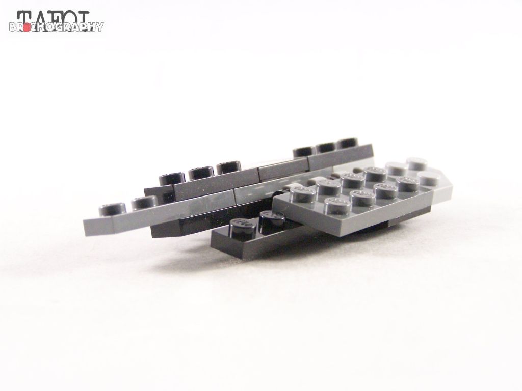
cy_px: 196
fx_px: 1131
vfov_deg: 19.6
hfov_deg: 26.0
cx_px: 261
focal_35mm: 75
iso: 400
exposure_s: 1/60
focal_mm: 12.4
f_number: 3.2
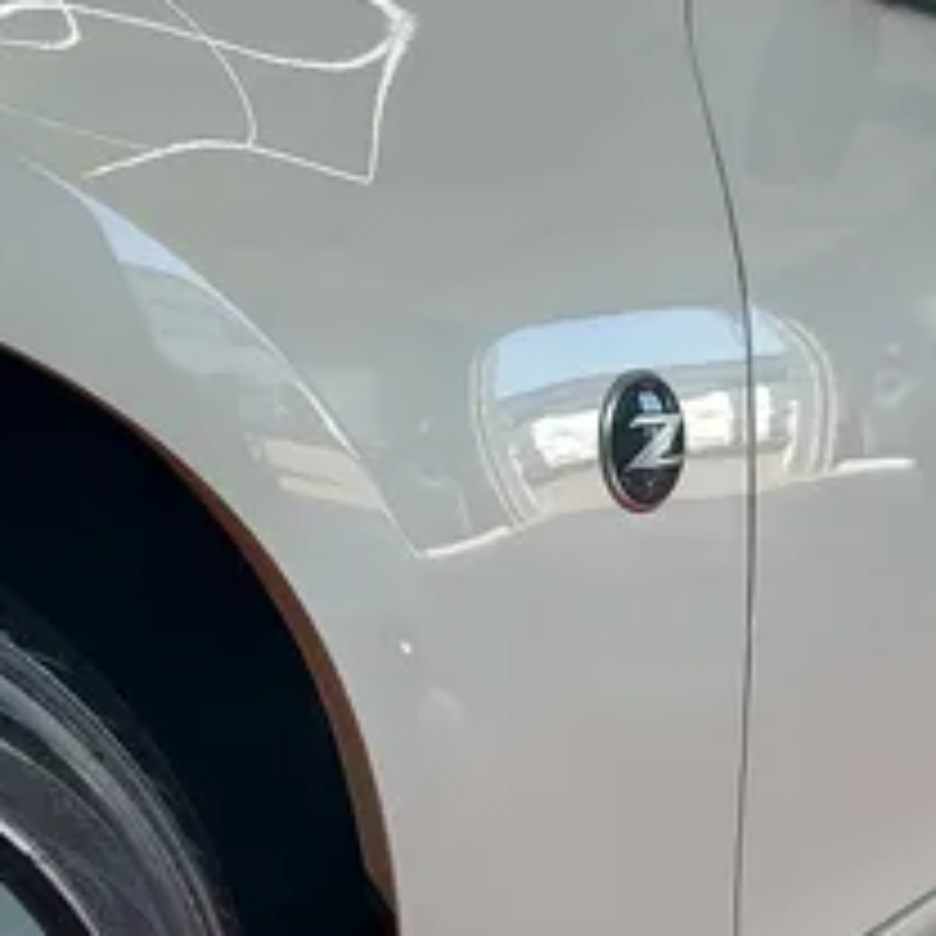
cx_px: 436
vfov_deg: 34.5
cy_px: 580
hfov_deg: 34.7
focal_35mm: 49
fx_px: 1499
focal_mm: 5.23
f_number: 1.8
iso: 40
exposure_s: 1/100
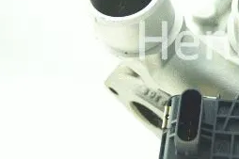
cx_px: 220
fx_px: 703
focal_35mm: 106
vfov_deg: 12.9
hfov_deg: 18.9
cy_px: 38
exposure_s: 1/160
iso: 250
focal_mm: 30
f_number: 4.5
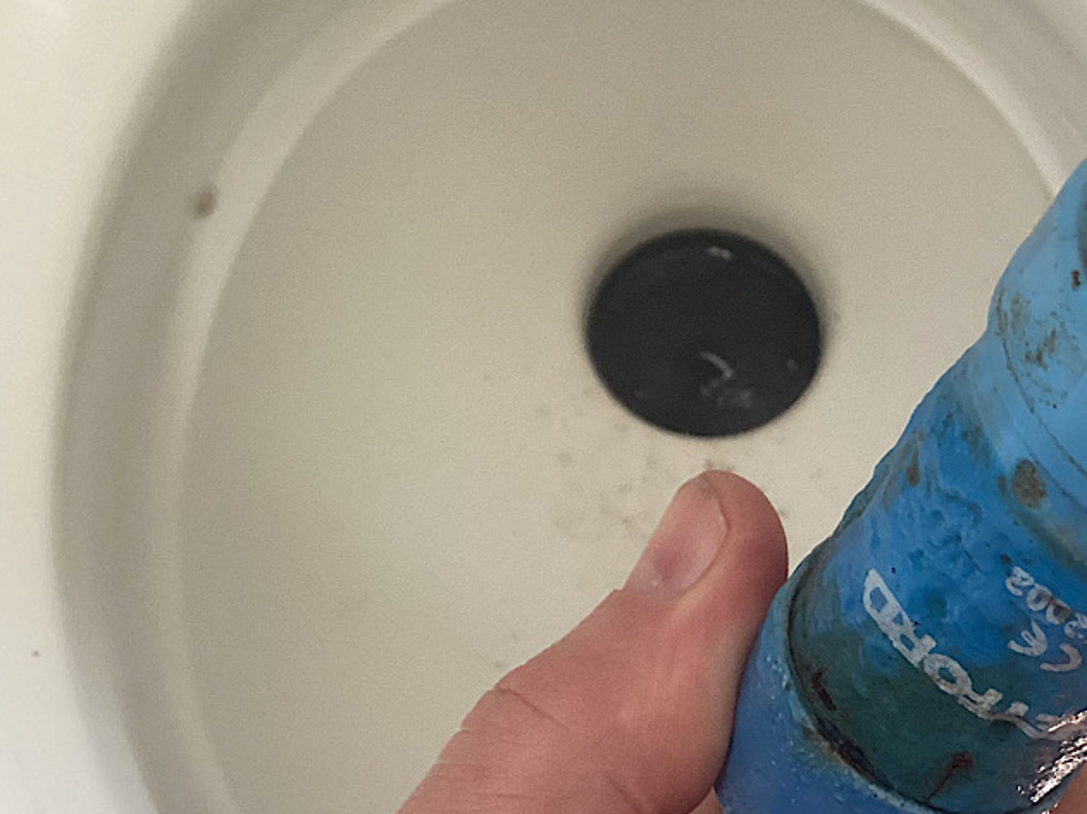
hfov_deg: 31.3
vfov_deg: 24.8
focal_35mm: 59
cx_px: 966
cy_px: 497
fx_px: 1852
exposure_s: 1/60
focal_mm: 3.3
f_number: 2.4
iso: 200
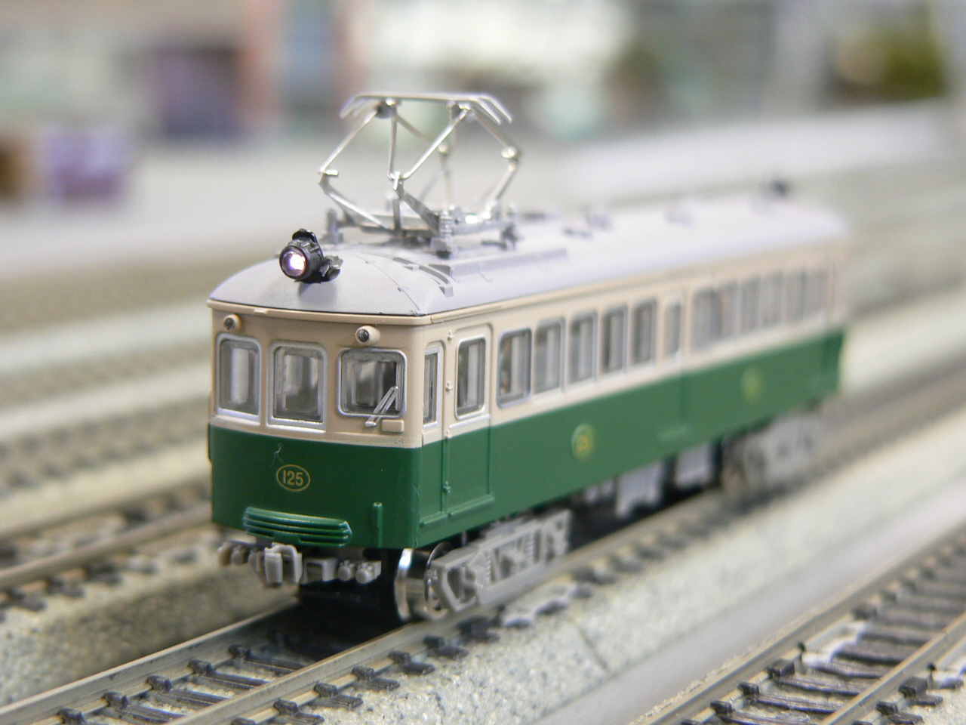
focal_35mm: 85
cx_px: 483
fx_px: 2372
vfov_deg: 17.4
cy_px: 362
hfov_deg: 23.0
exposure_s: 1/4
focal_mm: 14.1
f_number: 2.8
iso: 100
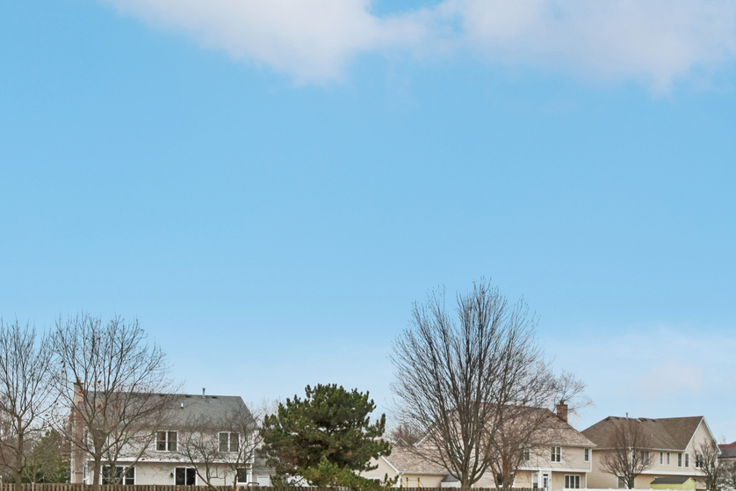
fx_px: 1186
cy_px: 464
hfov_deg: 34.5
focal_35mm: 58
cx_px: 389
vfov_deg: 22.7
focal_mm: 20
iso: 500
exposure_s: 1/800
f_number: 8
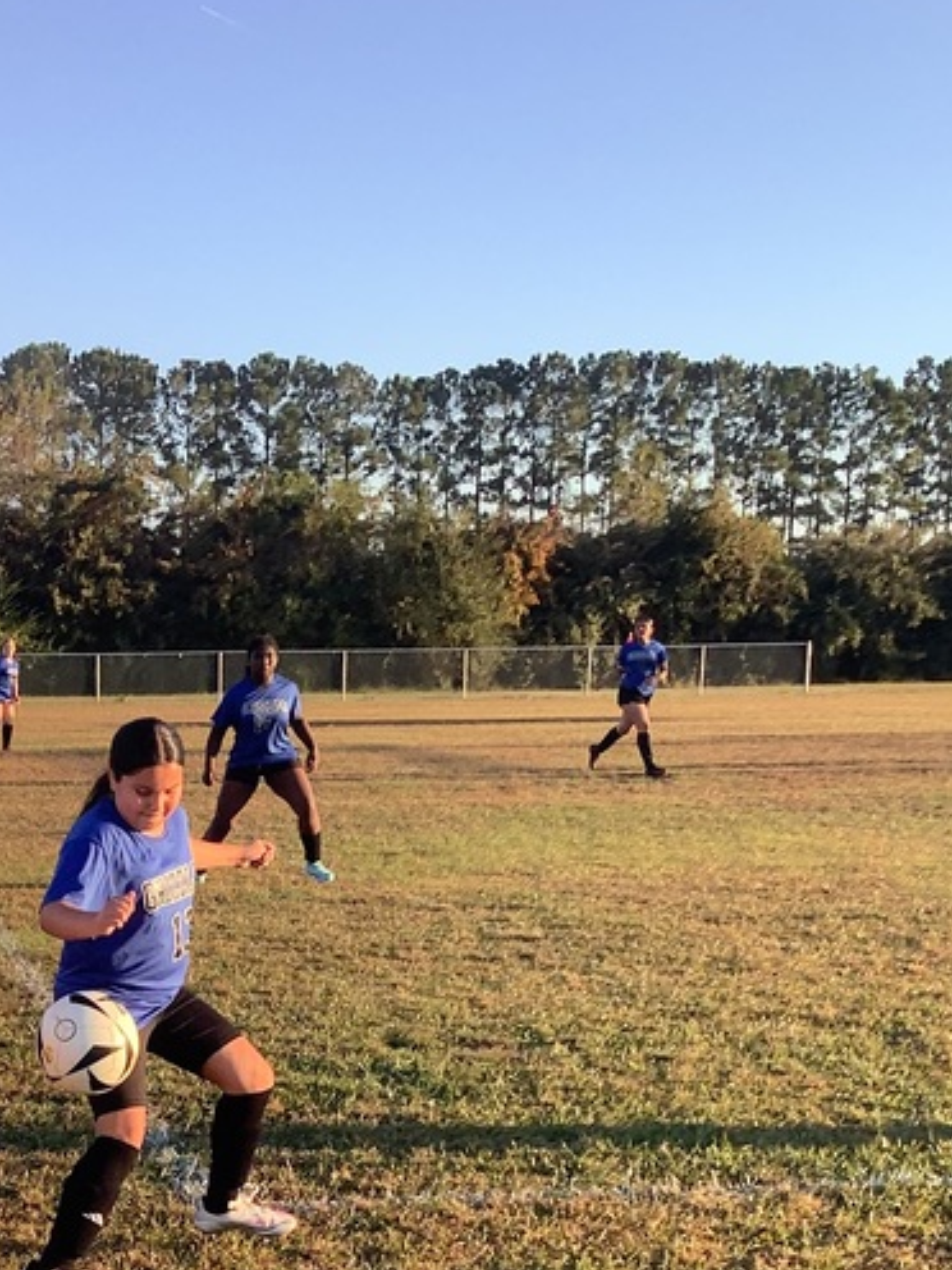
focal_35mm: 64
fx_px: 2347
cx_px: 113
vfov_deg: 28.6
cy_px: 1234
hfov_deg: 22.4
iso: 25
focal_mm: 3.3
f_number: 2.4
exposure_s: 1/168
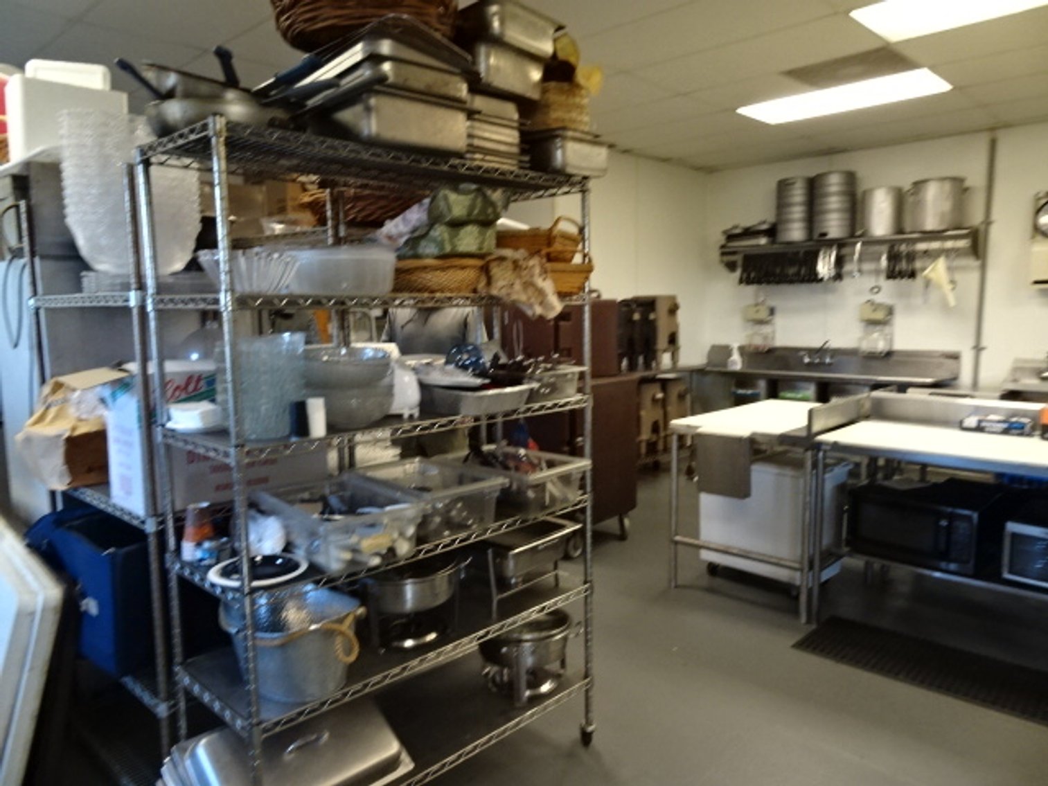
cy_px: 393
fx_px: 727
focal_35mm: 24
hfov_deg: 71.6
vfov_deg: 56.8
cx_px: 524
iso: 400
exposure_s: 1/30
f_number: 3.5
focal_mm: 4.1
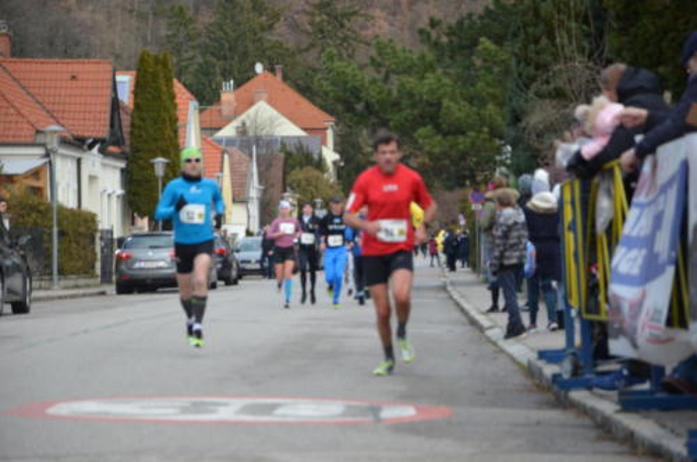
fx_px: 3043
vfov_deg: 8.7
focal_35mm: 158
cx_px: 348
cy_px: 231
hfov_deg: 13.1
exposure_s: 1/500
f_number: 5.6
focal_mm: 105
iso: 800
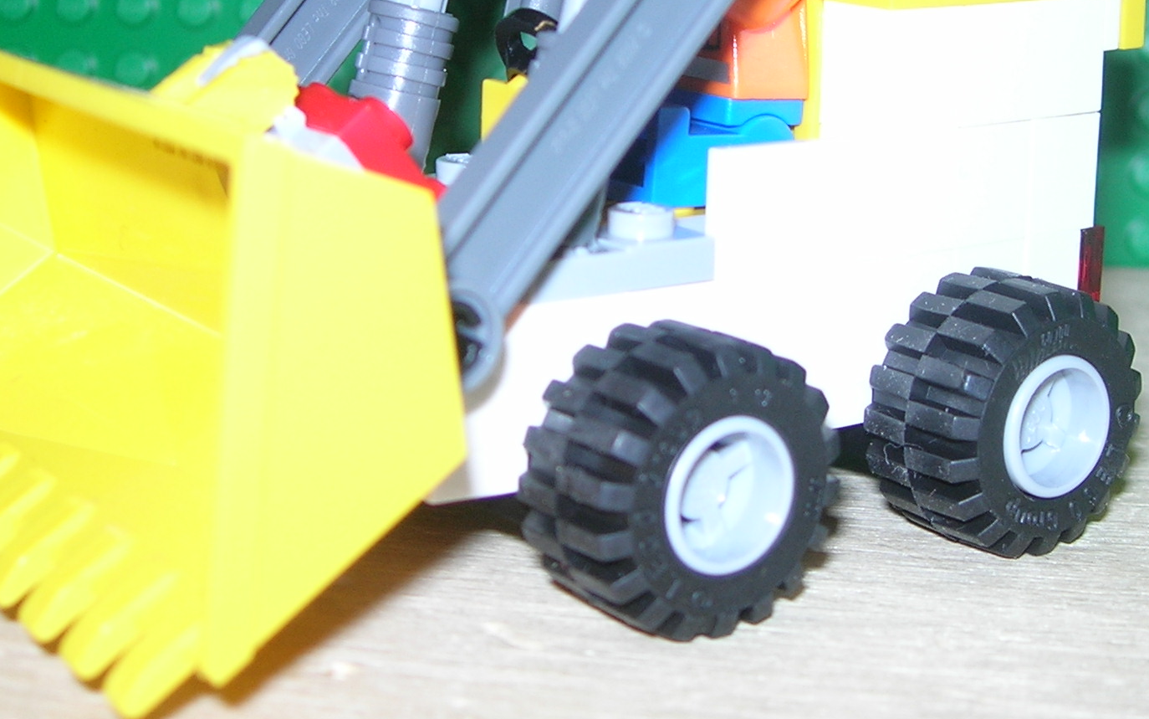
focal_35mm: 76
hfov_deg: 27.1
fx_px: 2380
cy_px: 206
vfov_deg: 17.1
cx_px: 669
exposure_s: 1/60.1
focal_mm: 7.8
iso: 64
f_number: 2.8
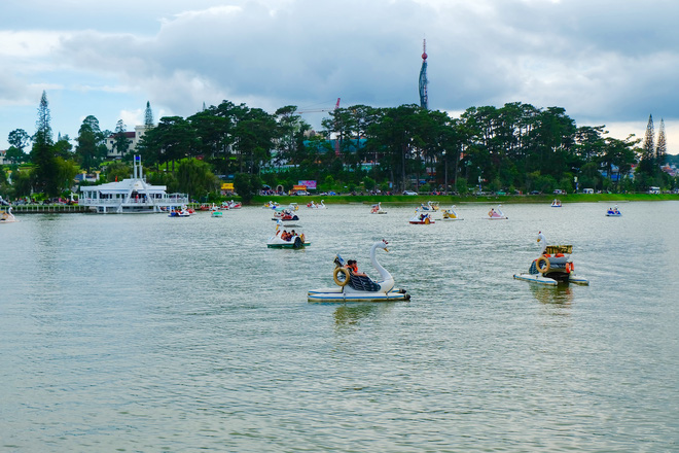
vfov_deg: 30.5
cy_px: 226
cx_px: 340
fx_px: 830
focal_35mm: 44
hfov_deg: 44.5
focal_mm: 29.5
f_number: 8
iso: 200
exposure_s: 1/200
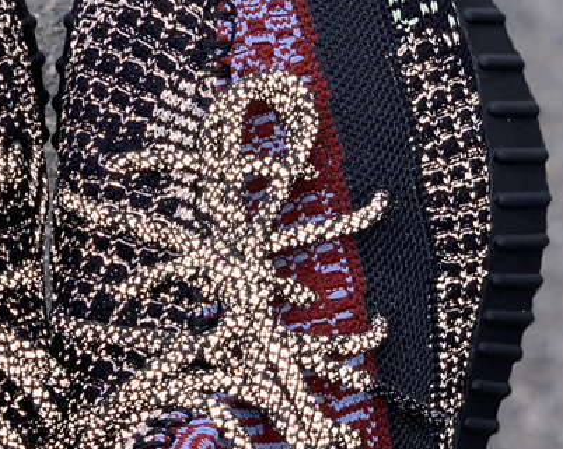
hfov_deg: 18.6
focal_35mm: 101
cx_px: 24
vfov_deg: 15.2
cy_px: 139
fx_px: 1682
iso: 16
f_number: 2.4
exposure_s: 1/186
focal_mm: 6
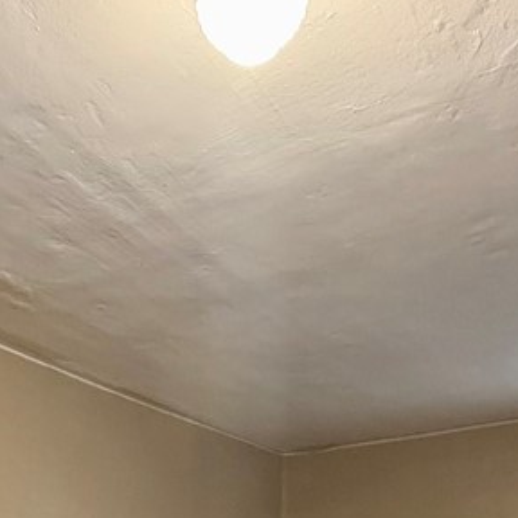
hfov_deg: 37.9
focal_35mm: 44
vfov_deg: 31.2
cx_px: 169
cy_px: 644
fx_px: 745
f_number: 2.2
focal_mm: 2.22
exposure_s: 1/60
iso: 640
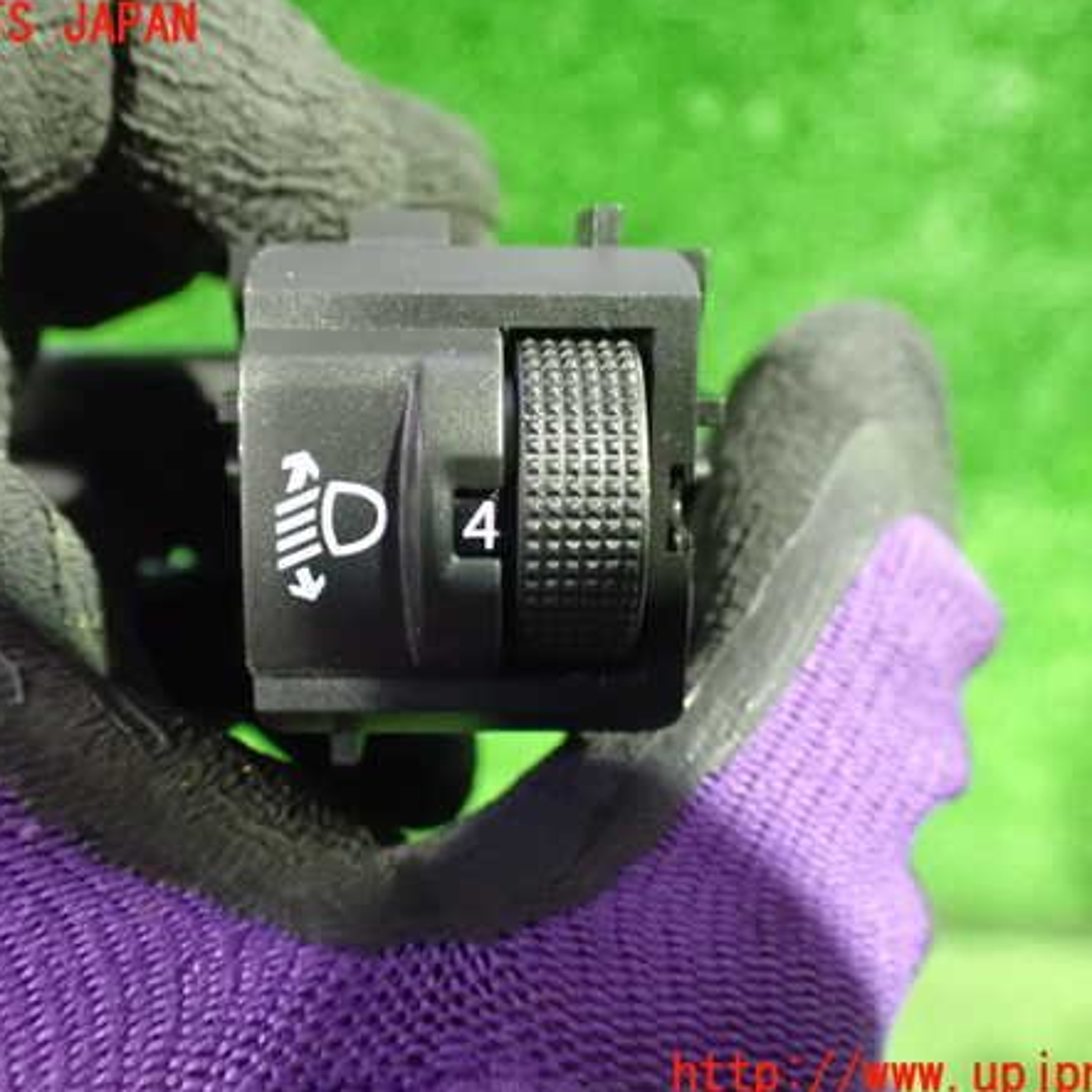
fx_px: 1285
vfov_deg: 46.0
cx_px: 489
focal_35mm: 36
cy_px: 551
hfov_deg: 46.0
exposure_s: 1/15
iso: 1600
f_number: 2.3
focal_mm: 5.4
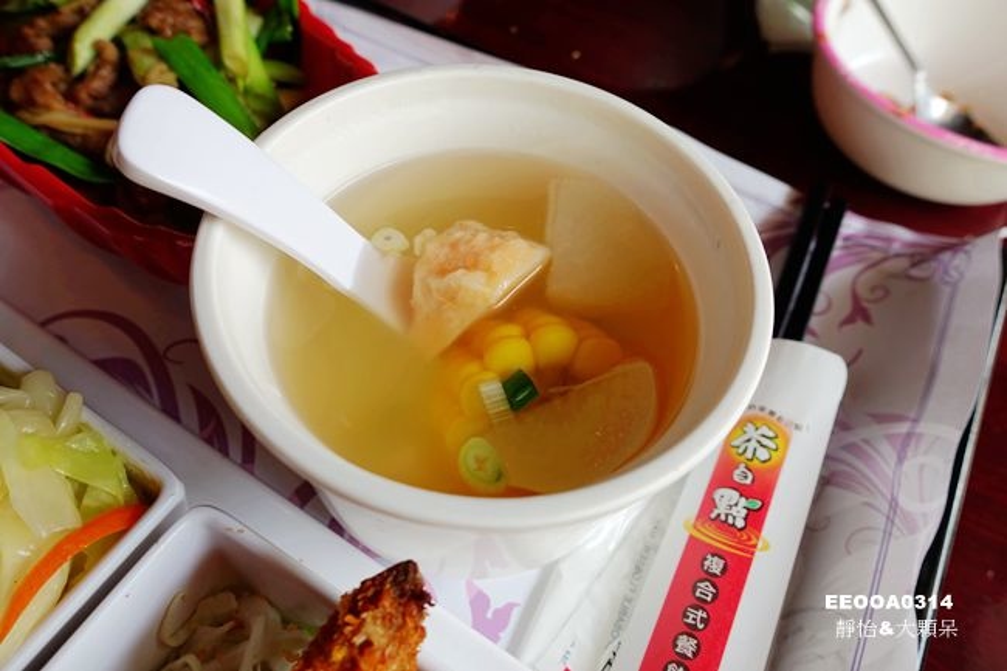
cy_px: 336
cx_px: 504
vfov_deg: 53.1
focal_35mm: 24
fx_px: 671
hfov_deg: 73.8
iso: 125
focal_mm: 8.8
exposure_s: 1/80
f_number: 3.5
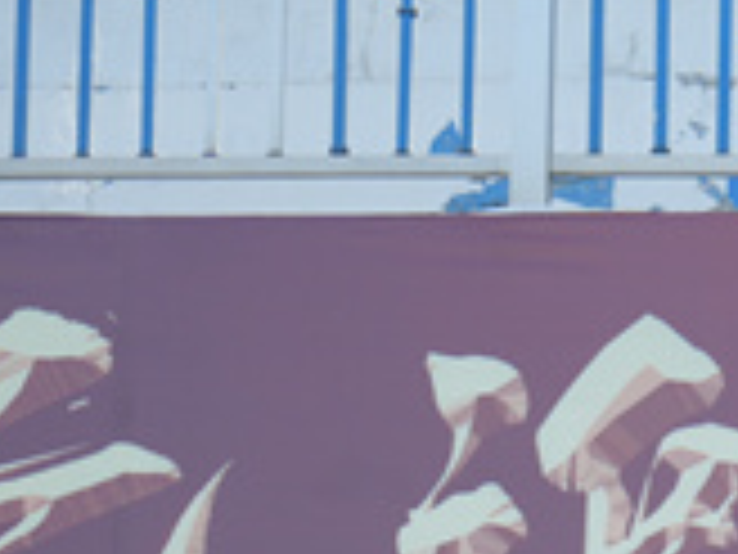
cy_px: 1187
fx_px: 6502
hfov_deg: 6.3
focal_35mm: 305
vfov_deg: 4.8
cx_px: 1526
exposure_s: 1/200
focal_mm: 65
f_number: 4.5
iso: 100
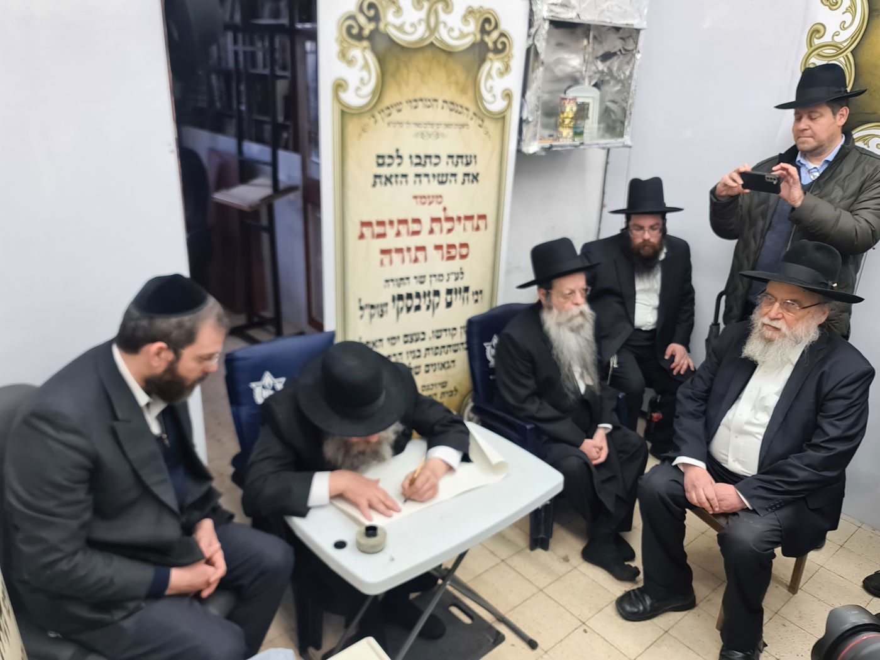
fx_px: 636
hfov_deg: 69.4
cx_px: 440
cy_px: 330
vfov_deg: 54.9
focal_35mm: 25
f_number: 1.8
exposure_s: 1/50
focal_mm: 7
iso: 50
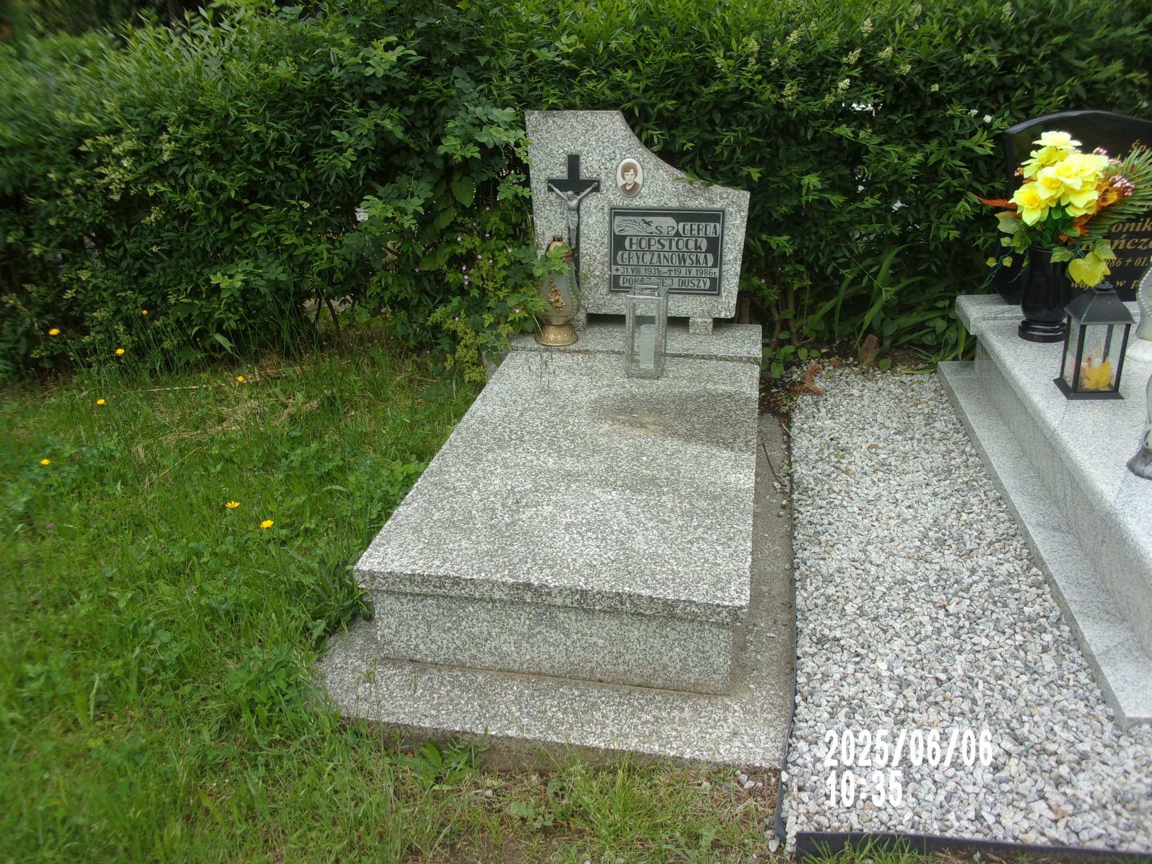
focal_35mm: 28
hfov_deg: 63.4
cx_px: 576
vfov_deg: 49.7
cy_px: 432
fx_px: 932
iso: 80
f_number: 3.9
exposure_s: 1/250
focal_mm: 5.1
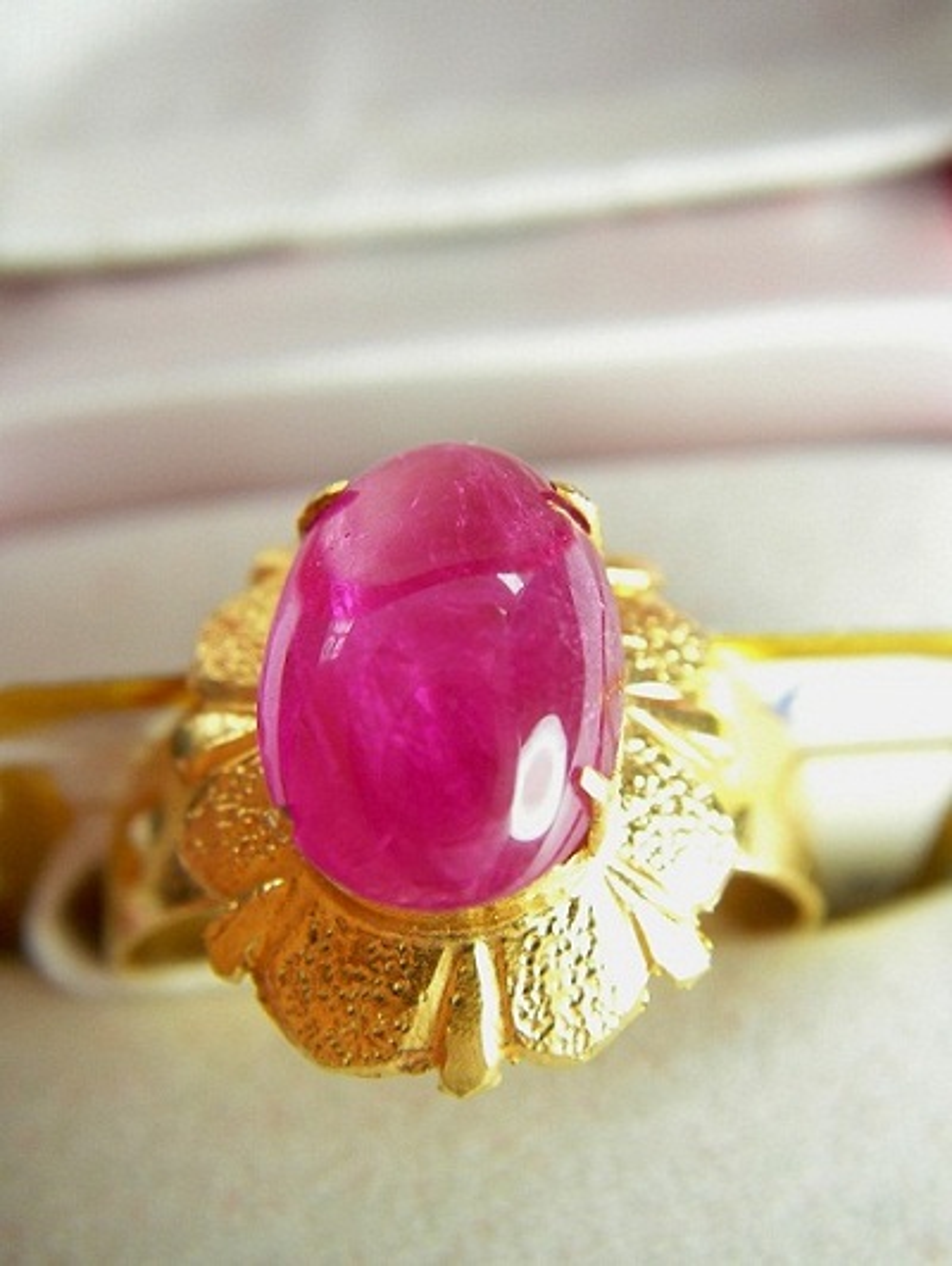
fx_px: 1391
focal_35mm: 38
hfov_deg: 37.8
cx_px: 476
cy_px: 633
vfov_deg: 48.9
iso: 100
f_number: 3.3
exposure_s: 1/12
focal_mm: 6.3
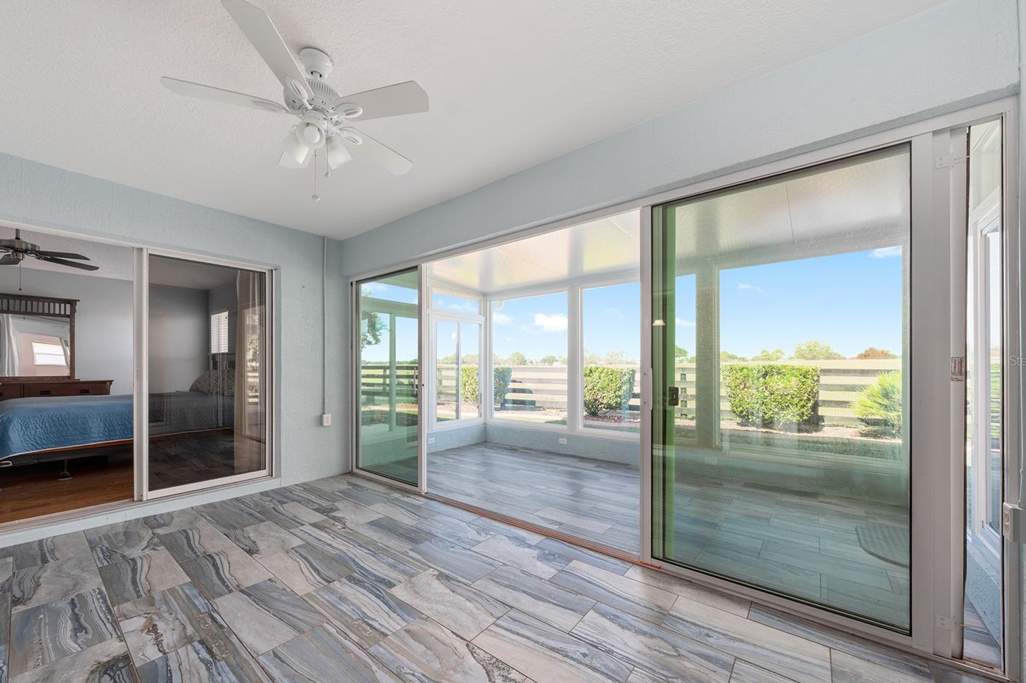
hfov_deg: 108.3
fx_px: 370
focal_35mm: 13
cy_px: 360
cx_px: 515
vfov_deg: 85.3
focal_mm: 12
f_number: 7.1
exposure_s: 1/10
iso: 125
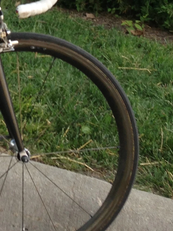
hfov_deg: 11.3
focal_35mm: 125
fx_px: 833
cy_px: -61
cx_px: -103
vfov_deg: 15.1
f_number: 2.4
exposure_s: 1/120
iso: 50
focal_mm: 4.13
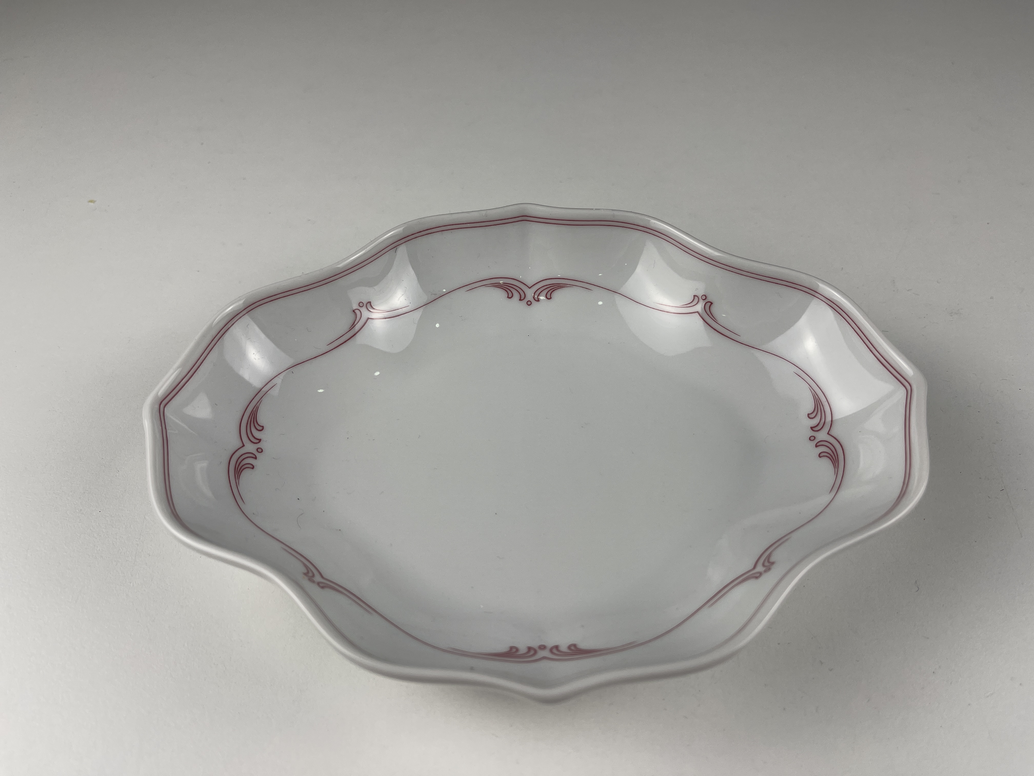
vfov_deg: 54.9
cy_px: 388
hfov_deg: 69.4
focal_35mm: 25
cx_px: 517
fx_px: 747
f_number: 1.6
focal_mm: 5.1
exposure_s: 1/457
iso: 32
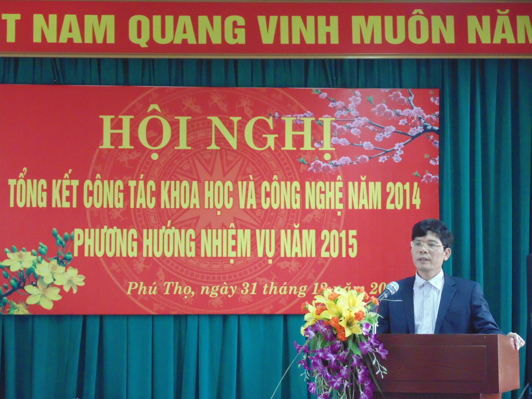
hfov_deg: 20.0
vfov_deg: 15.1
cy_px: 200
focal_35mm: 98
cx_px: 266
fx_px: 1506
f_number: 4.6
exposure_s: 1/25
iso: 640
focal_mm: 17.5
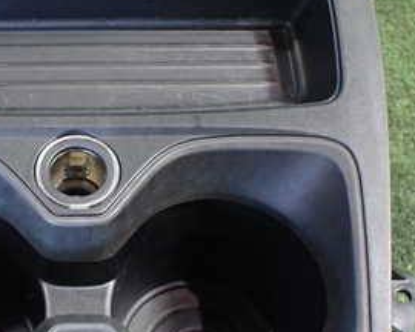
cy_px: 206
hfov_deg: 28.4
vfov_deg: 23.4
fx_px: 798
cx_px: 75
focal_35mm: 65
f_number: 2.3
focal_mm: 5.4
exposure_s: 1/40
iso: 800
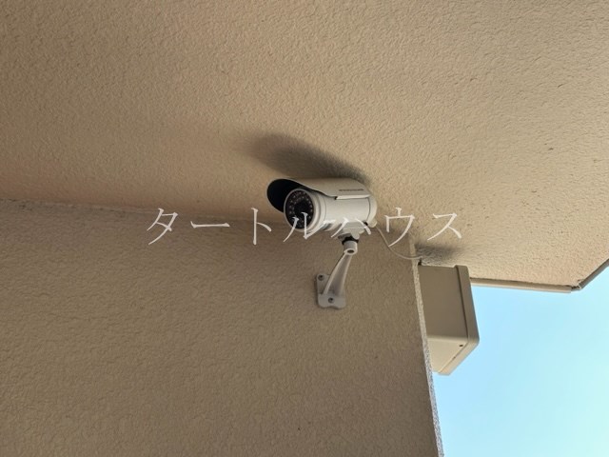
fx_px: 844
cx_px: 304
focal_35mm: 48
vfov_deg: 30.3
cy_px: 228
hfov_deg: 39.7
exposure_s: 1/521
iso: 64
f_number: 1.78
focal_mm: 6.86
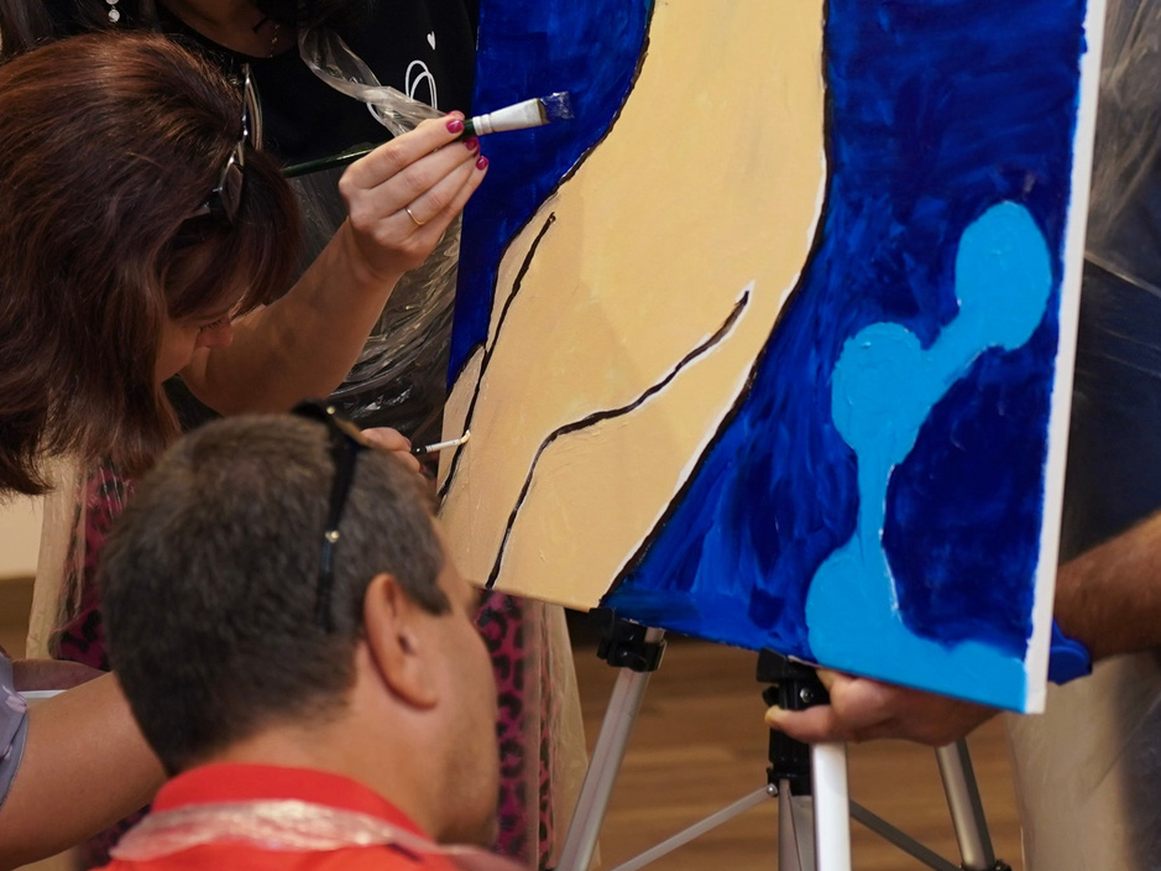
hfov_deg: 16.6
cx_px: 288
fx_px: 3957
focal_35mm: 118
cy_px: 113
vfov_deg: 12.5
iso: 500
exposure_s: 1/60
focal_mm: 45
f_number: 2.8
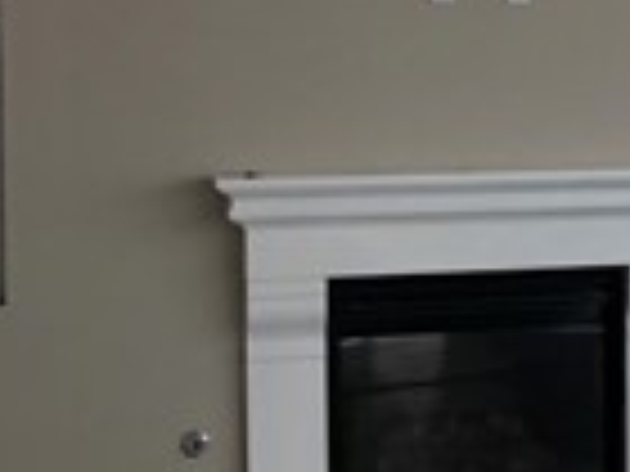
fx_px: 2330
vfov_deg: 11.6
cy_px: 117
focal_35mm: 128
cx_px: 954
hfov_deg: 14.4
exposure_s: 1/188
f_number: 1.8
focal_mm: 4
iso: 20
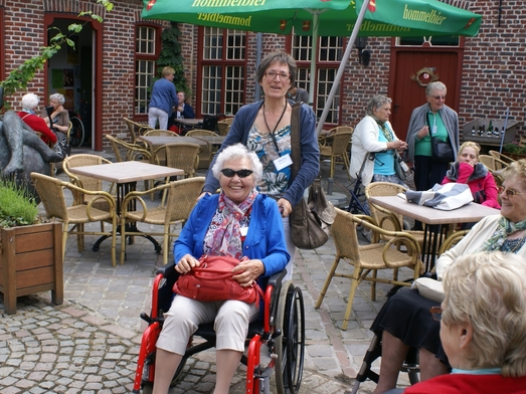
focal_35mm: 43
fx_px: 653
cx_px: 252
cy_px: 200
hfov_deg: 43.9
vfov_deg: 33.6
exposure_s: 1/80
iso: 100
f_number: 8
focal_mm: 26
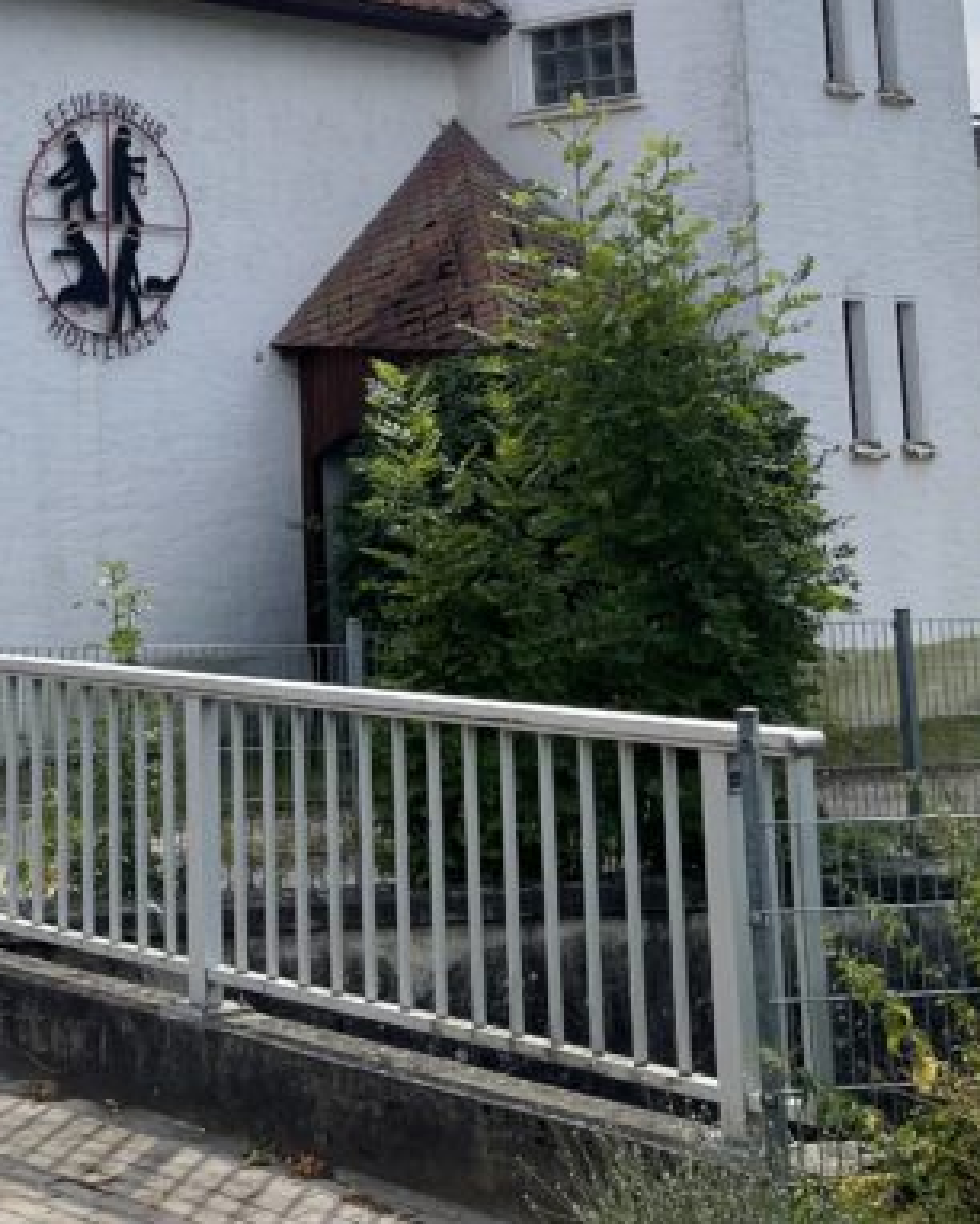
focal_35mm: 68
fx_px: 2463
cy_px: 48
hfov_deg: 21.8
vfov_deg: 26.6
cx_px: 51
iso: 32
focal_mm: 5.1
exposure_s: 1/4902
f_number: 1.6
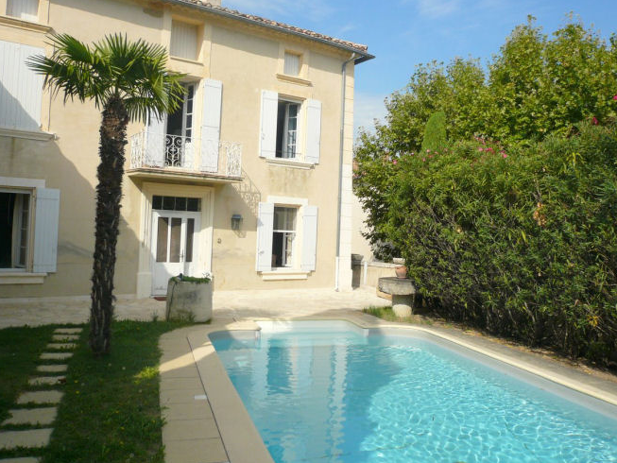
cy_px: 223
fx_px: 535
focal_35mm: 30
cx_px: 314
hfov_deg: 60.0
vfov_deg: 46.8
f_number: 8
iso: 100
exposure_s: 1/250
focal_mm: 4.6
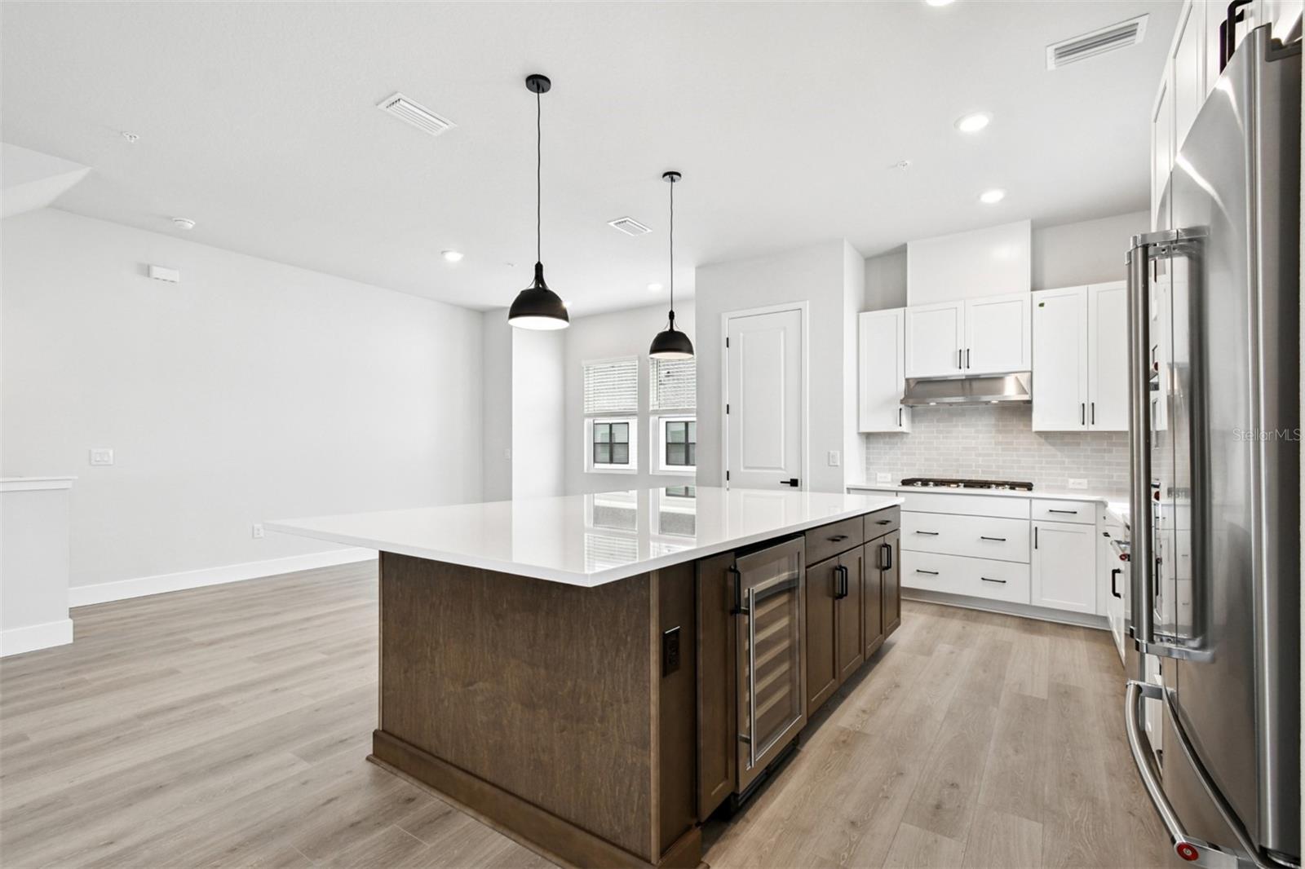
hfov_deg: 100.4
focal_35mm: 15
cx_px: 652
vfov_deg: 77.3
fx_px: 544
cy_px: 434
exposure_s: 1/80
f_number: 7.1
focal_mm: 10
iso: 100
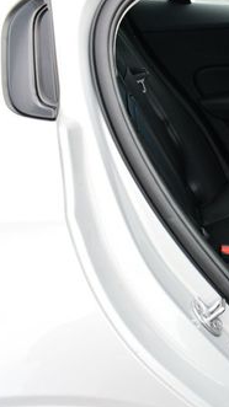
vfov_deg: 28.9
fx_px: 789
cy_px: 240
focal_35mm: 73
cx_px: 382
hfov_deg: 14.9
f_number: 5.6
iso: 360
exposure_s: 1/250
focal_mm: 18
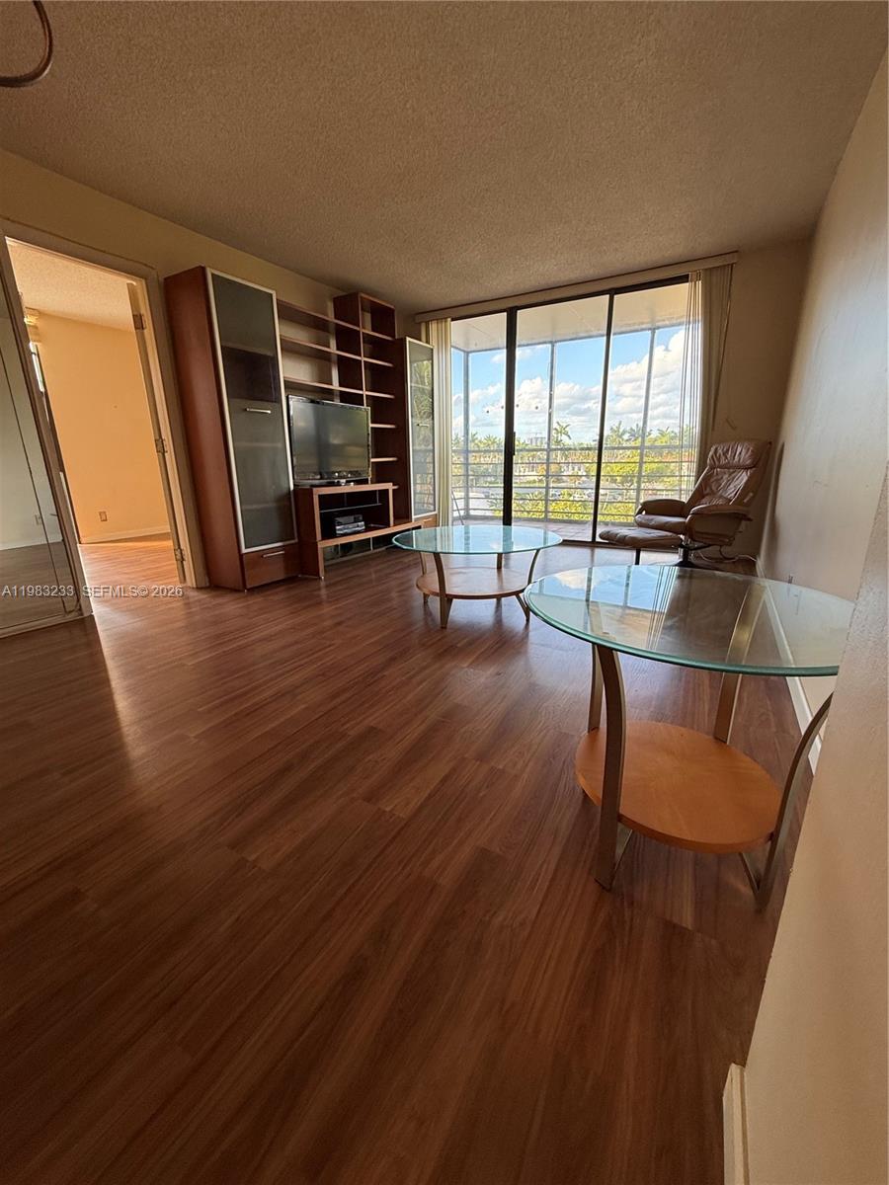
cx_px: 444
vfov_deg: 102.1
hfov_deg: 85.7
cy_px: 592
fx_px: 479
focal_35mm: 14
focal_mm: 2.22
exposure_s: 1/120
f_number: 2.2
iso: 80
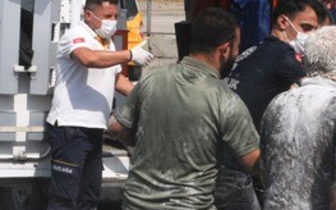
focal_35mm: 238
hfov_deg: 8.8
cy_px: 159
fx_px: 2178
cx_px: 188
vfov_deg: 5.5
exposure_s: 1/1250
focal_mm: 40
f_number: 18
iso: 640
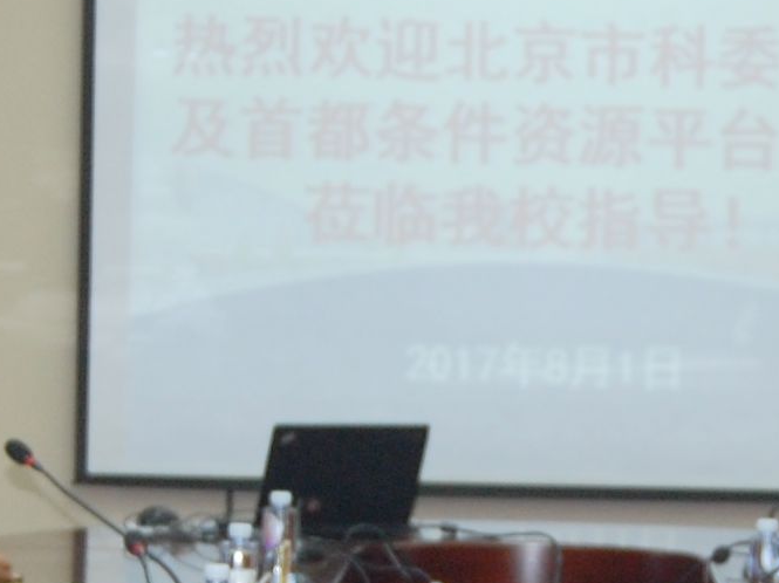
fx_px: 4547
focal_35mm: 202
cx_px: 416
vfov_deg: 7.3
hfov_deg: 9.8
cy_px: 535
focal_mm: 31
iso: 400
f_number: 4.5
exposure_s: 1/60
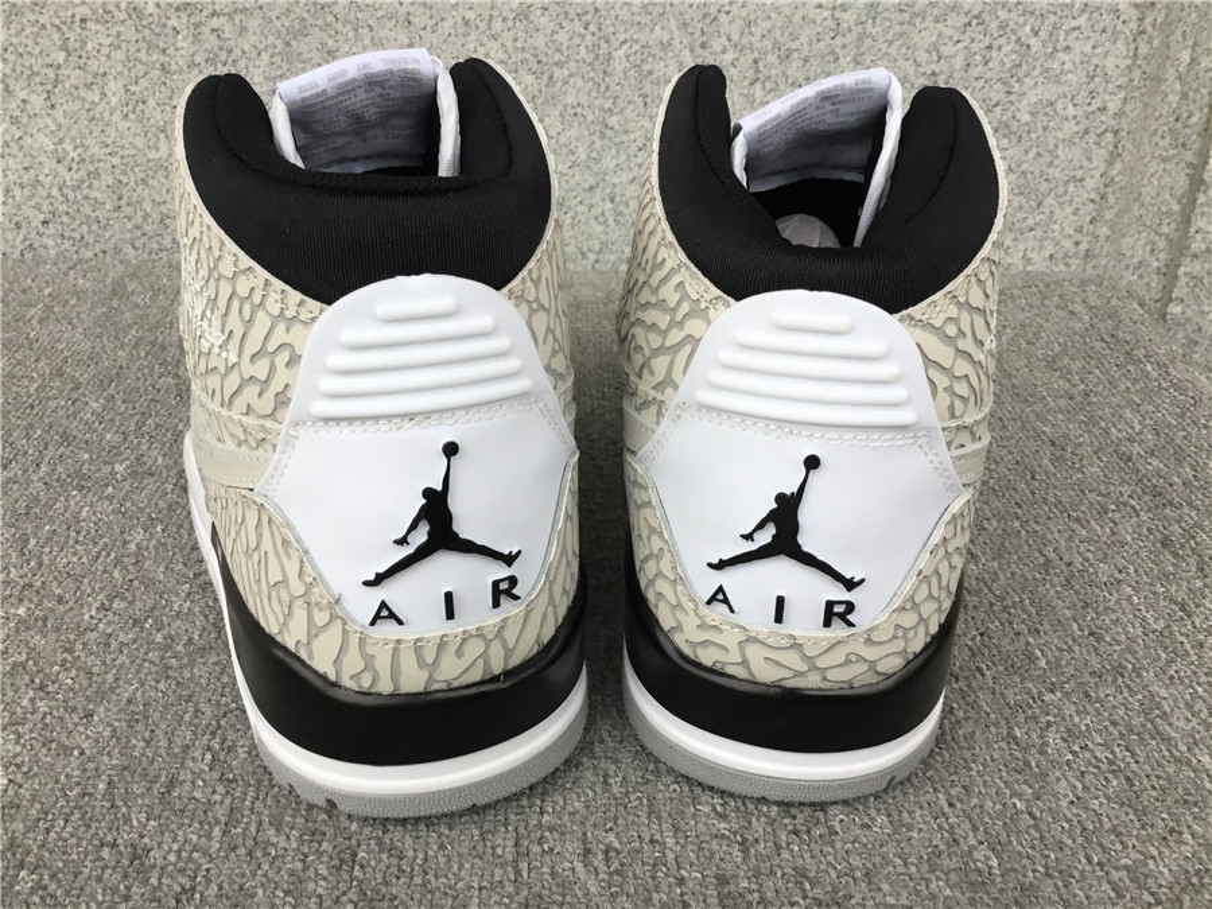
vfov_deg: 45.4
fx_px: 1085
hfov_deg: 58.4
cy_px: 454
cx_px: 606
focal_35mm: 31
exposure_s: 1/33
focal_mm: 3.3
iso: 25
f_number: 2.4
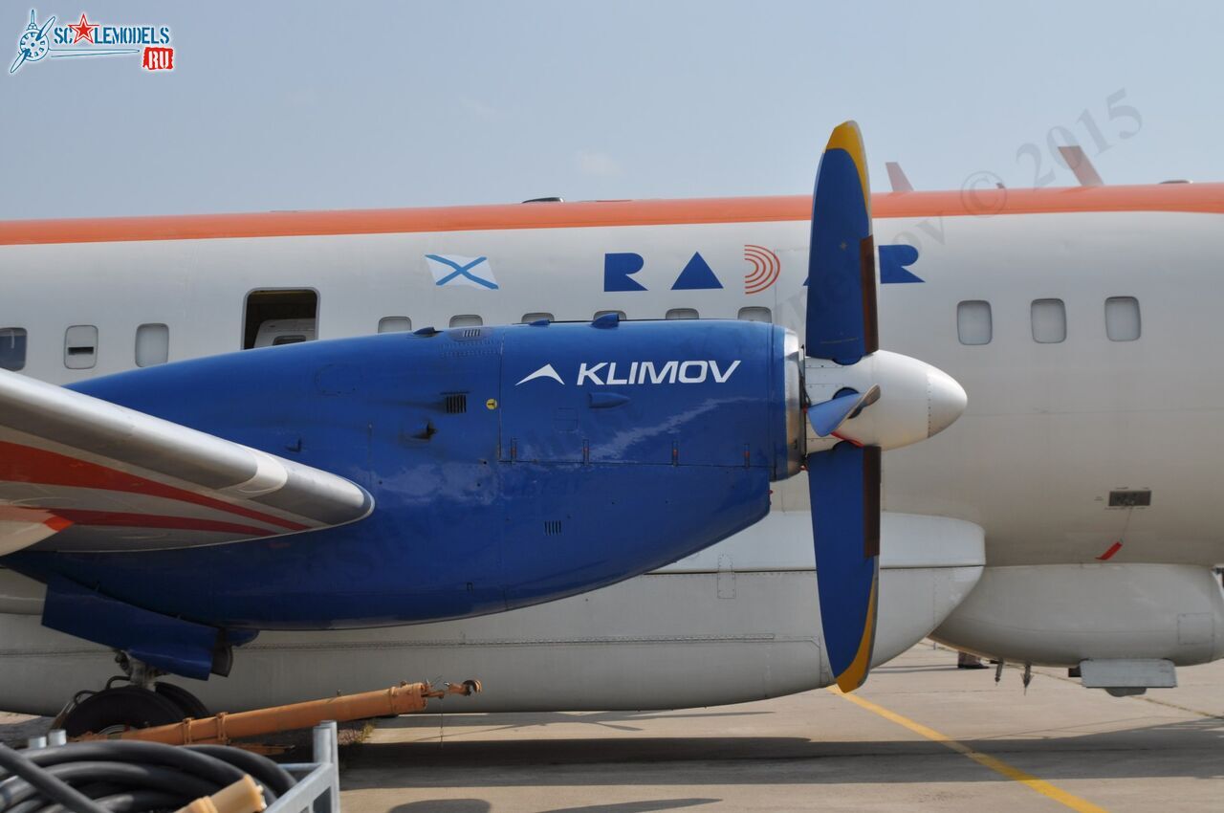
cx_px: 612
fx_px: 2547
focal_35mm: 75
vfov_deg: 18.1
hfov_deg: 27.0
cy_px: 406
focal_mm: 50
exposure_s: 1/640
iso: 200
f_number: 8
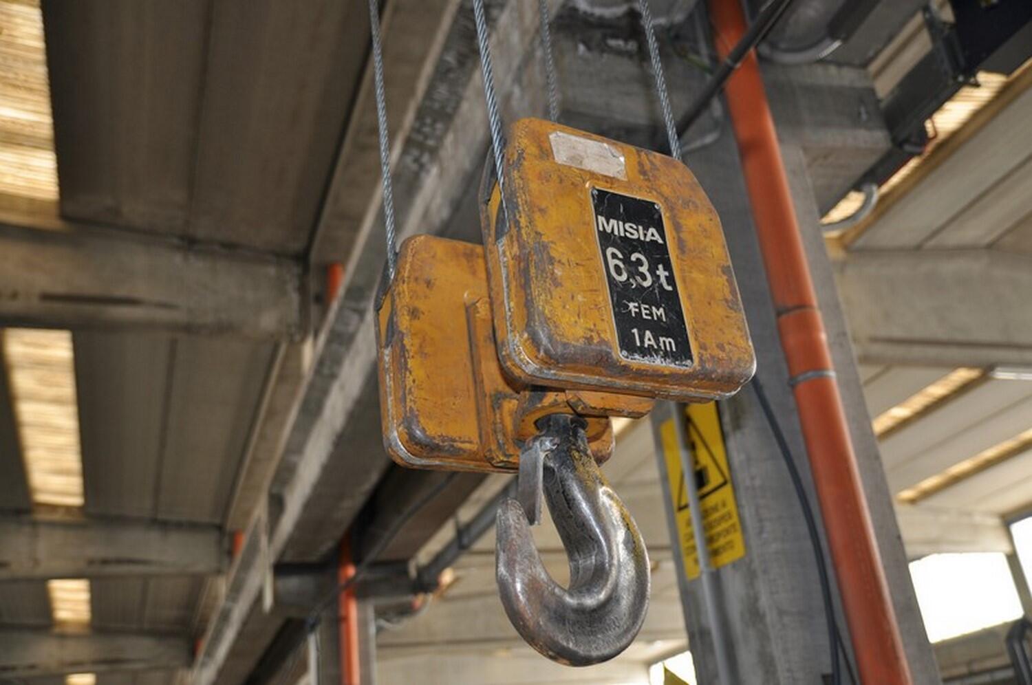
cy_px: 342
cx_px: 516
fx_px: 1074
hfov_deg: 51.3
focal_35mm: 38
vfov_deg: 35.4
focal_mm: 25
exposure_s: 1/200
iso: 220
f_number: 2.8
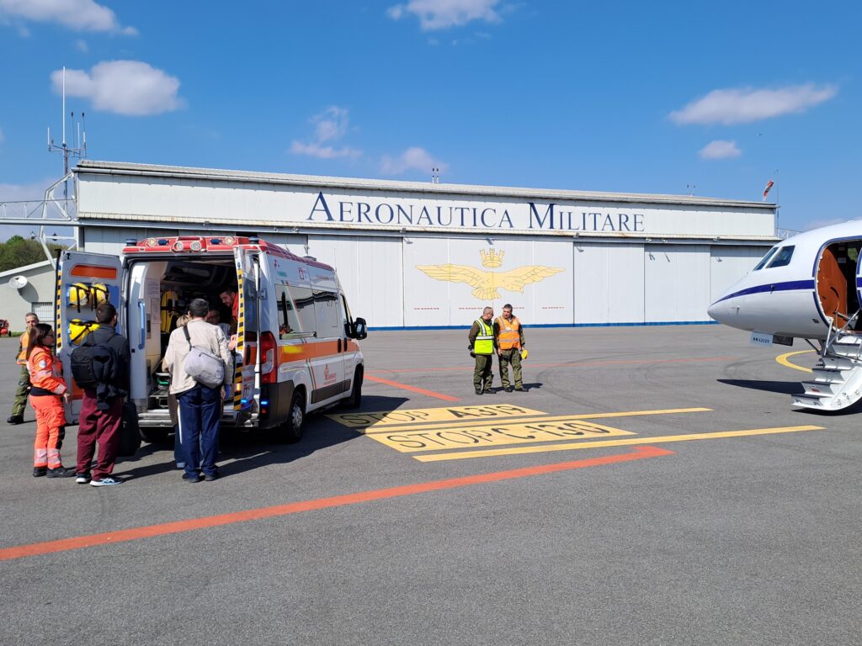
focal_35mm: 25
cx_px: 431
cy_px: 323
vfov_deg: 54.9
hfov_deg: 69.4
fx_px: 623
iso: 32
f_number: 1.8
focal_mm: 4.65
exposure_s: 1/1522
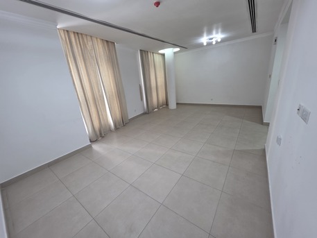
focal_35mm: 13
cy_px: 119
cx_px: 158
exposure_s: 1/50
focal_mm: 2.2
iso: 160
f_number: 1.9
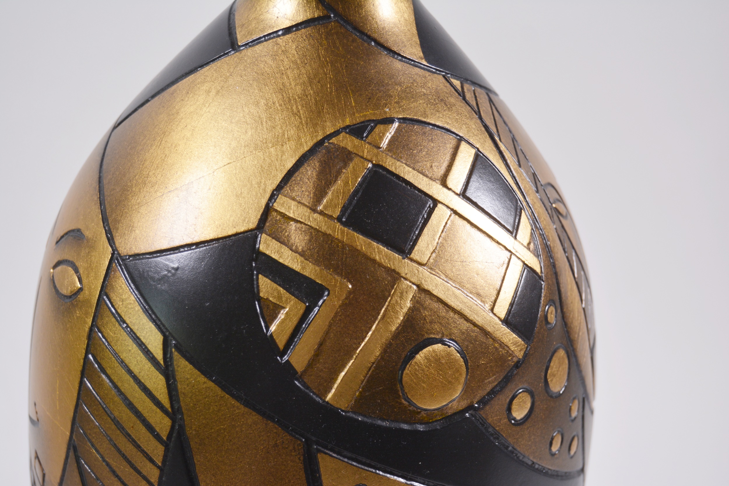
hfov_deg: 28.1
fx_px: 1458
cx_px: 364
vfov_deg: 18.9
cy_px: 243
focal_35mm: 72
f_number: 5.6
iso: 280
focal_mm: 48
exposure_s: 1/125
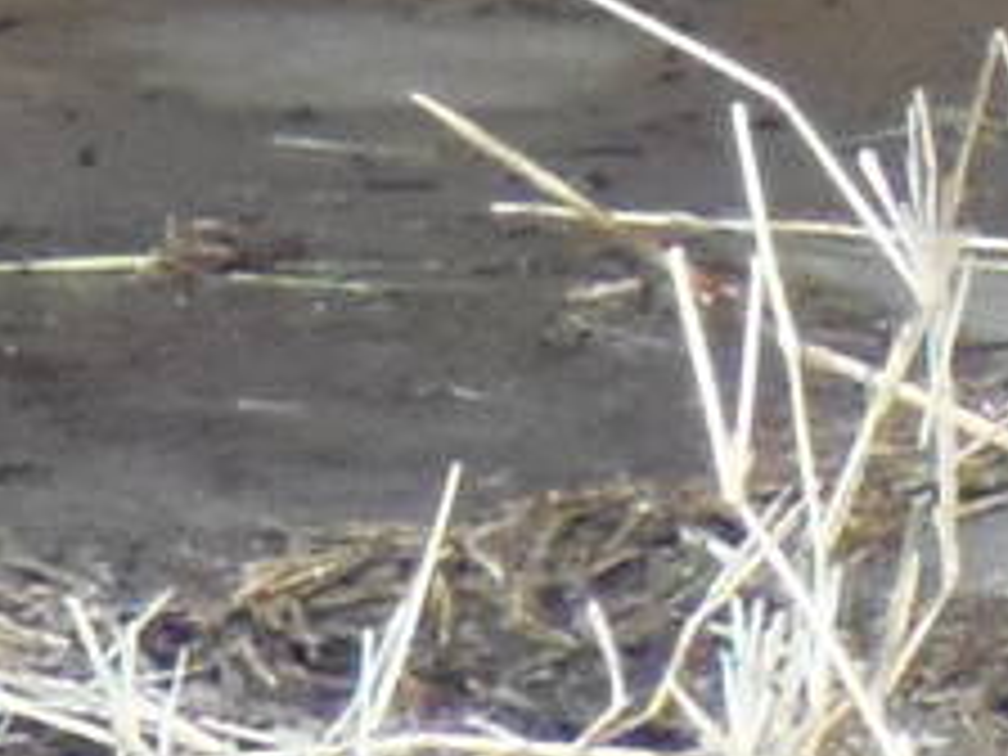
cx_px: 1714
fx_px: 141841
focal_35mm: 4871
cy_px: -1814
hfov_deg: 0.4
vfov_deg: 0.3
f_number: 5.3
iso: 400
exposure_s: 1/100
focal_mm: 126.2
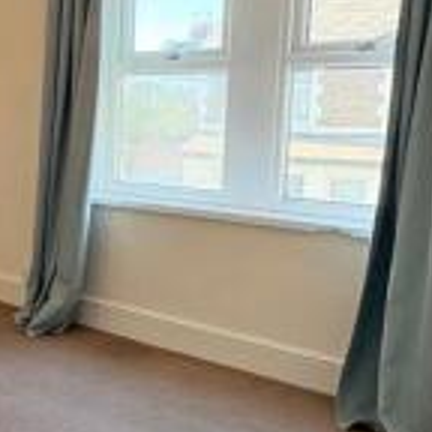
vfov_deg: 34.0
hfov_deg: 29.7
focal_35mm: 50
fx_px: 706
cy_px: 188
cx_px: -70
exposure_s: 1/99
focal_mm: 2.22
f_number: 2.2
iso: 160
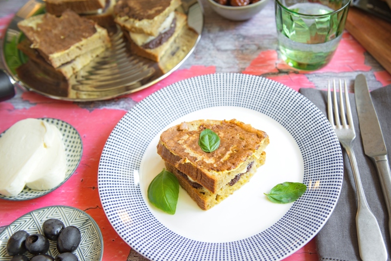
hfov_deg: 41.0
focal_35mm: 48
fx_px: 521
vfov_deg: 28.1
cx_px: 232
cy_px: 124
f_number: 3.5
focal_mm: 35
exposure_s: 1/10
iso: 160
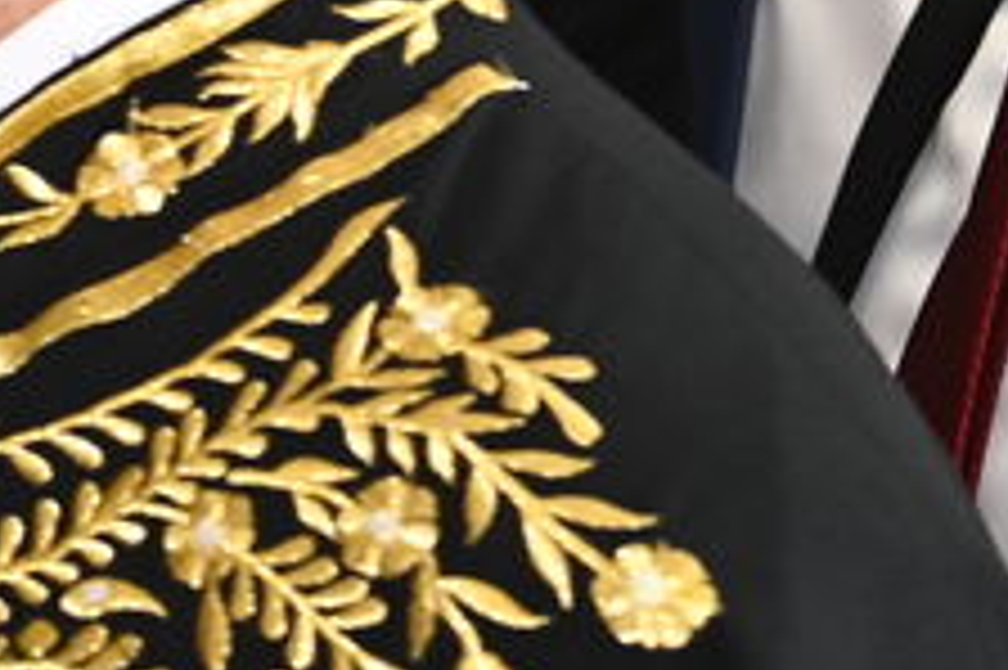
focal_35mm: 200
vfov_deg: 6.9
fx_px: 5596
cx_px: -1197
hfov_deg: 9.4
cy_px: 299
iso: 800
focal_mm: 32
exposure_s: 1/160
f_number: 5
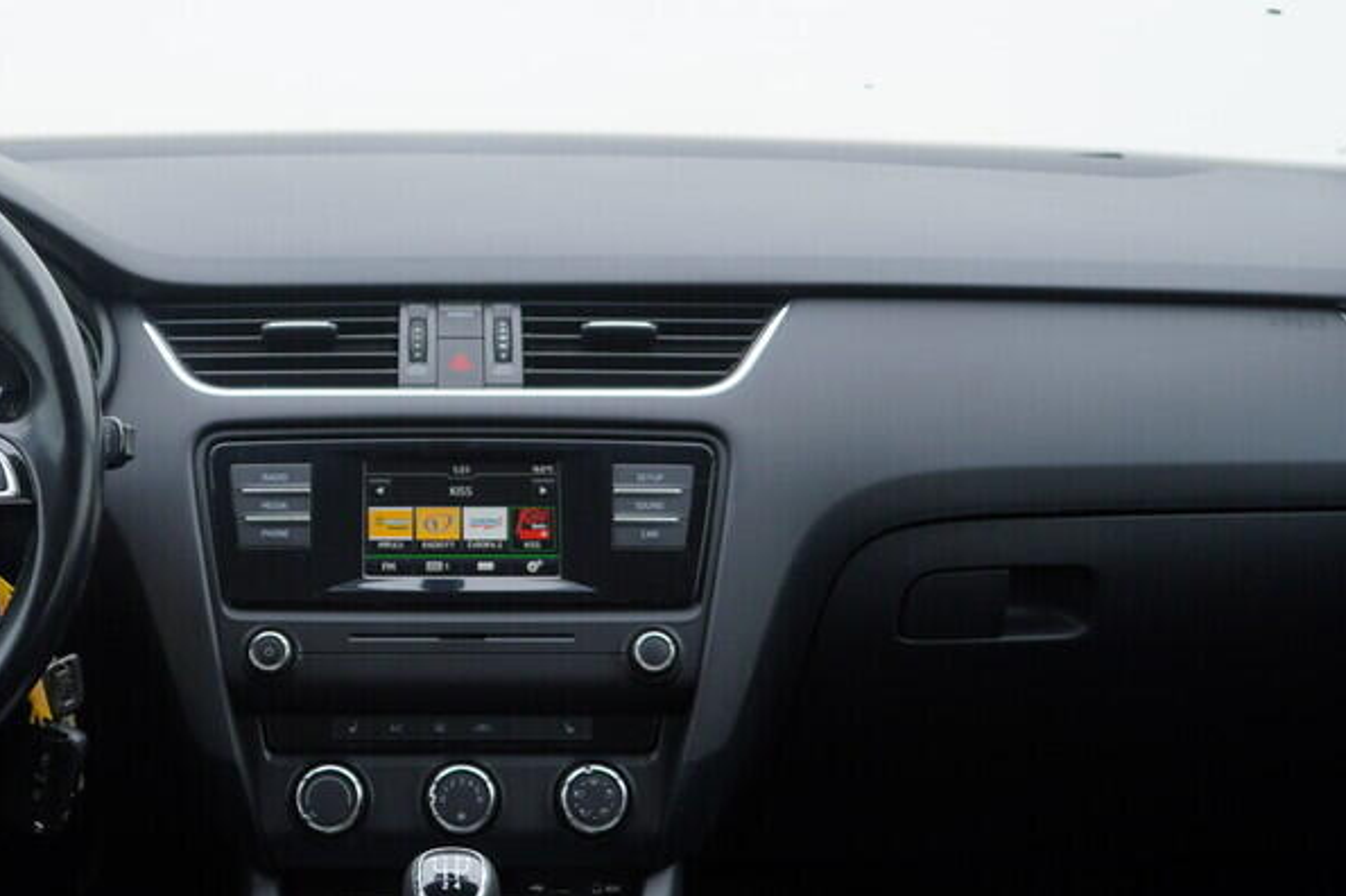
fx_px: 2317
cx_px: 448
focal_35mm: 62
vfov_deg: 21.9
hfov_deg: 32.1
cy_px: 411
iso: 125
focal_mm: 24
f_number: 3.2
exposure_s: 1/50
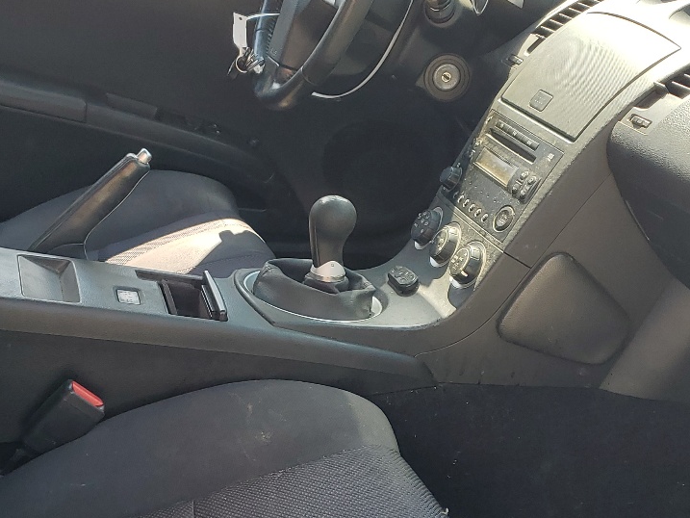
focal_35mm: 58
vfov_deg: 25.1
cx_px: 292
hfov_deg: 33.2
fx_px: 1156
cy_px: 360
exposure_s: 1/385
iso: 50
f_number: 1.5
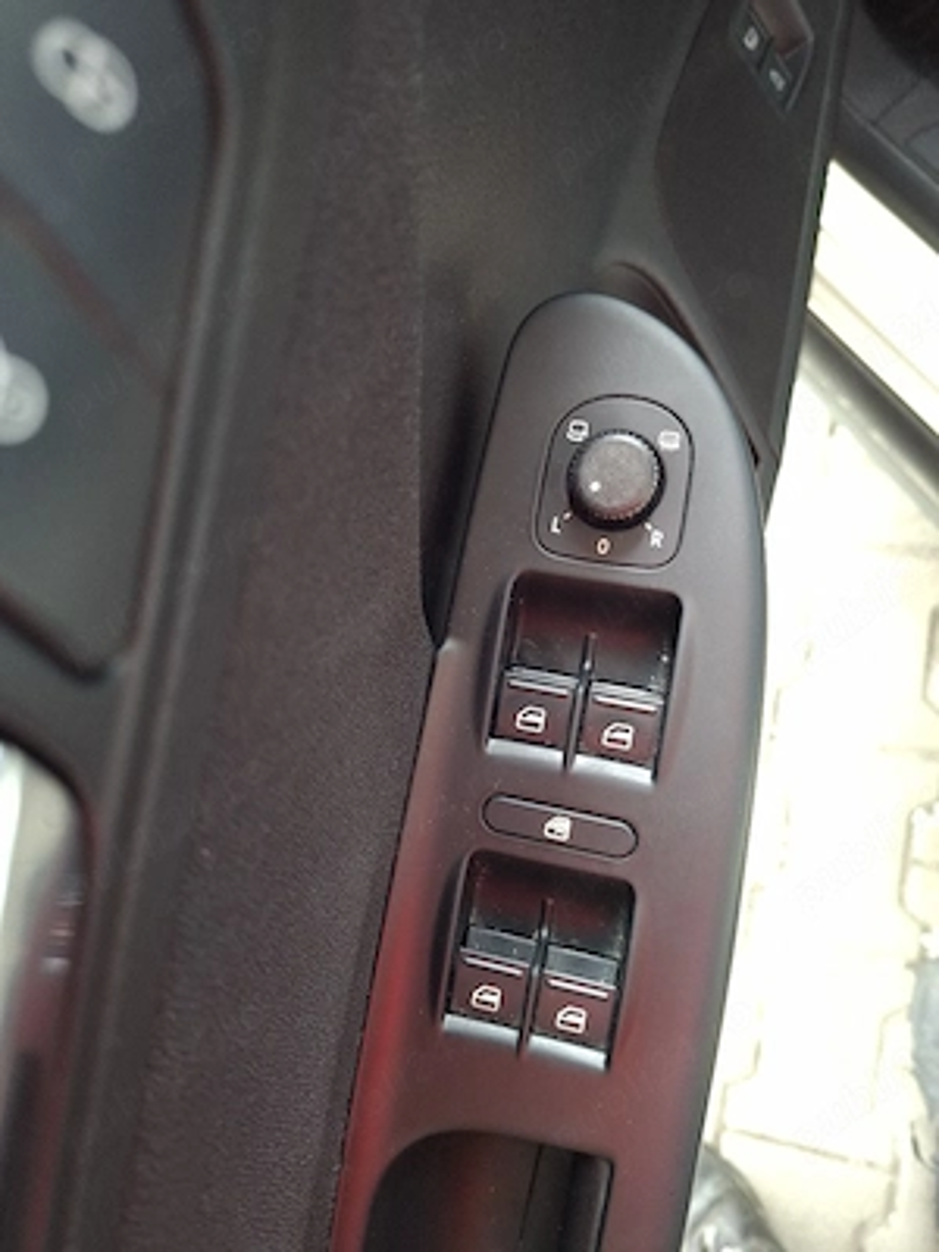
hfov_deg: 58.9
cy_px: 626
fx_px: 832
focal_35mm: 23
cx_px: 470
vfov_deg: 73.9
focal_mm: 5.54
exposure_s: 1/33
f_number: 1.8
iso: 400
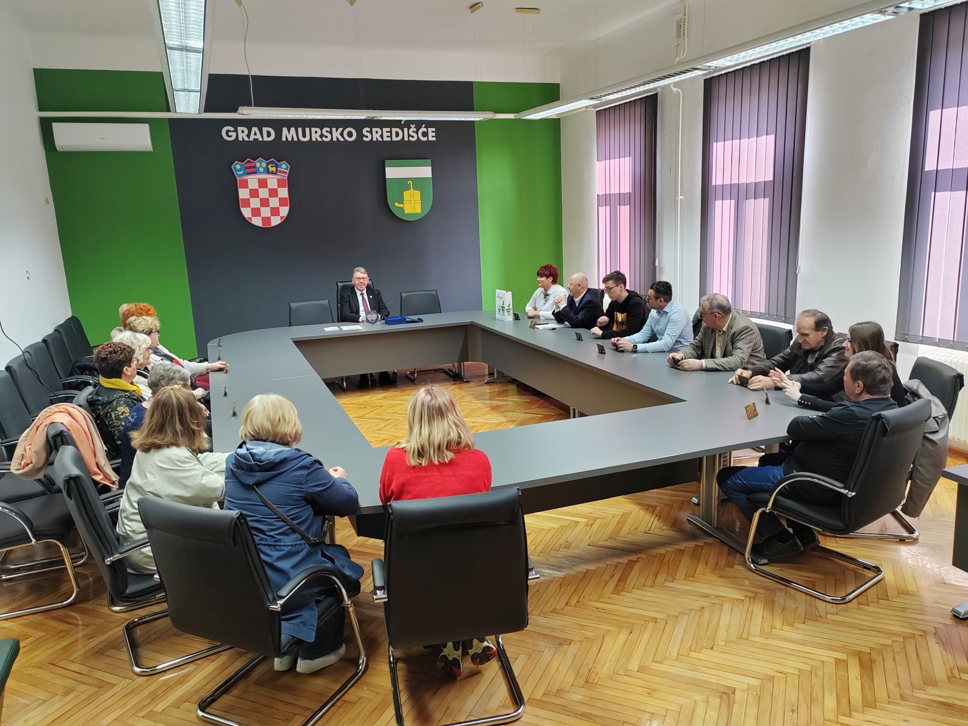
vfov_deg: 51.4
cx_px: 484
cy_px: 363
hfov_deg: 65.3
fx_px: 755
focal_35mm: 27
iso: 500
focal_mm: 5.52
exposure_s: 1/100
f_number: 1.9
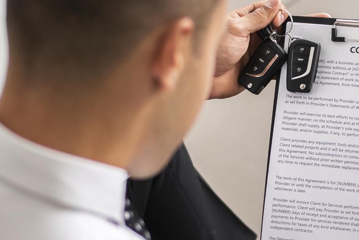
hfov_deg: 14.0
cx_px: 259
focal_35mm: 146
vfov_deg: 9.4
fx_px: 1457
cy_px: 184
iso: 250
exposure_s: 1/125
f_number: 2
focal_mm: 50
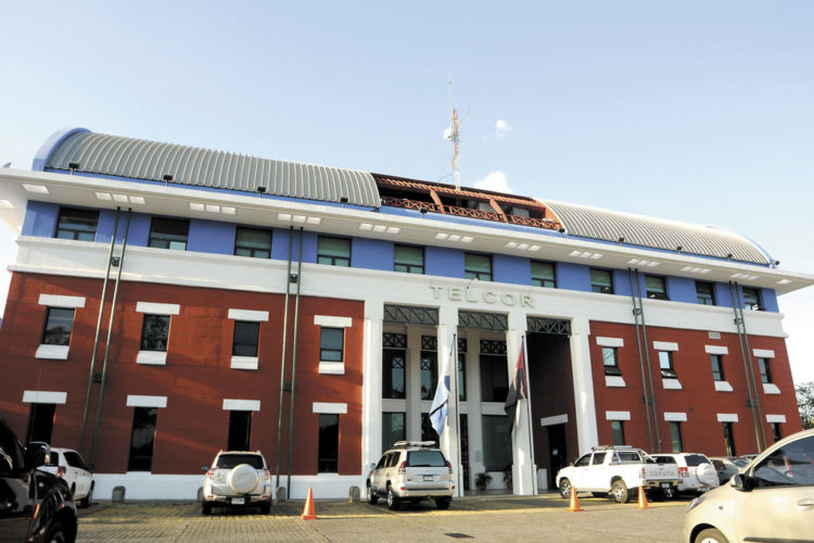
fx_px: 509
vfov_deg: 56.1
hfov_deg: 77.3
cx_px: 407
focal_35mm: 22
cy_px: 272
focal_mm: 15
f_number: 7.1
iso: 100
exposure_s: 1/160
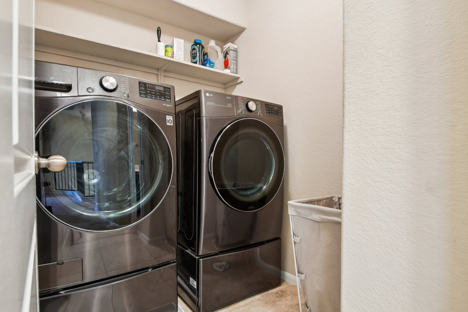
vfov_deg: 67.4
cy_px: 156
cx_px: 234
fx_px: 234
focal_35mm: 18
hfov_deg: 90.0
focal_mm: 12
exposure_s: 1.3
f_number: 8
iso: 400
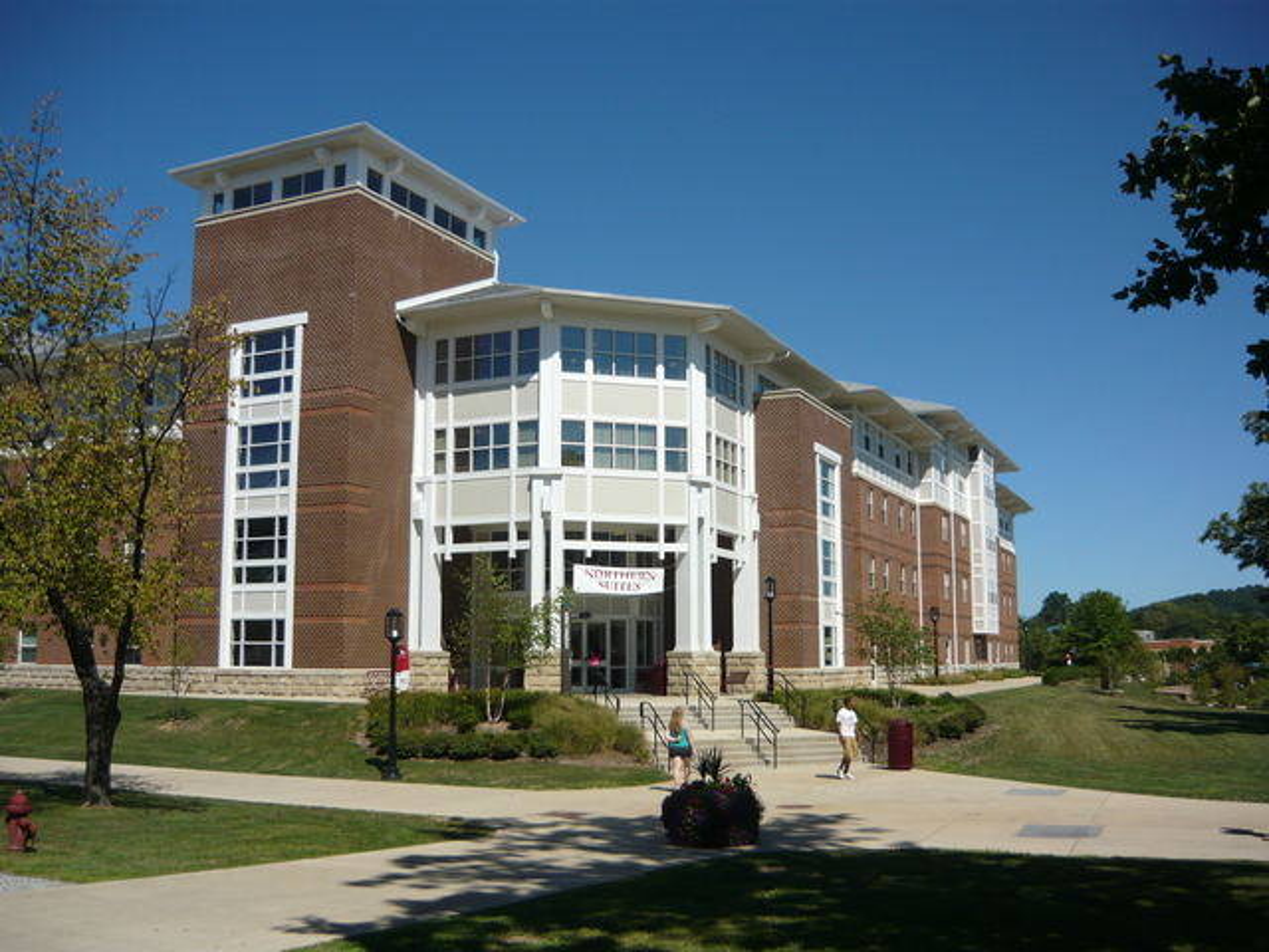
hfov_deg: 55.4
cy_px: 476
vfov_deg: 42.9
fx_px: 1210
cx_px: 634
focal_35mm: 33
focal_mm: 5.5
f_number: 8
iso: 100
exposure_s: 1/320
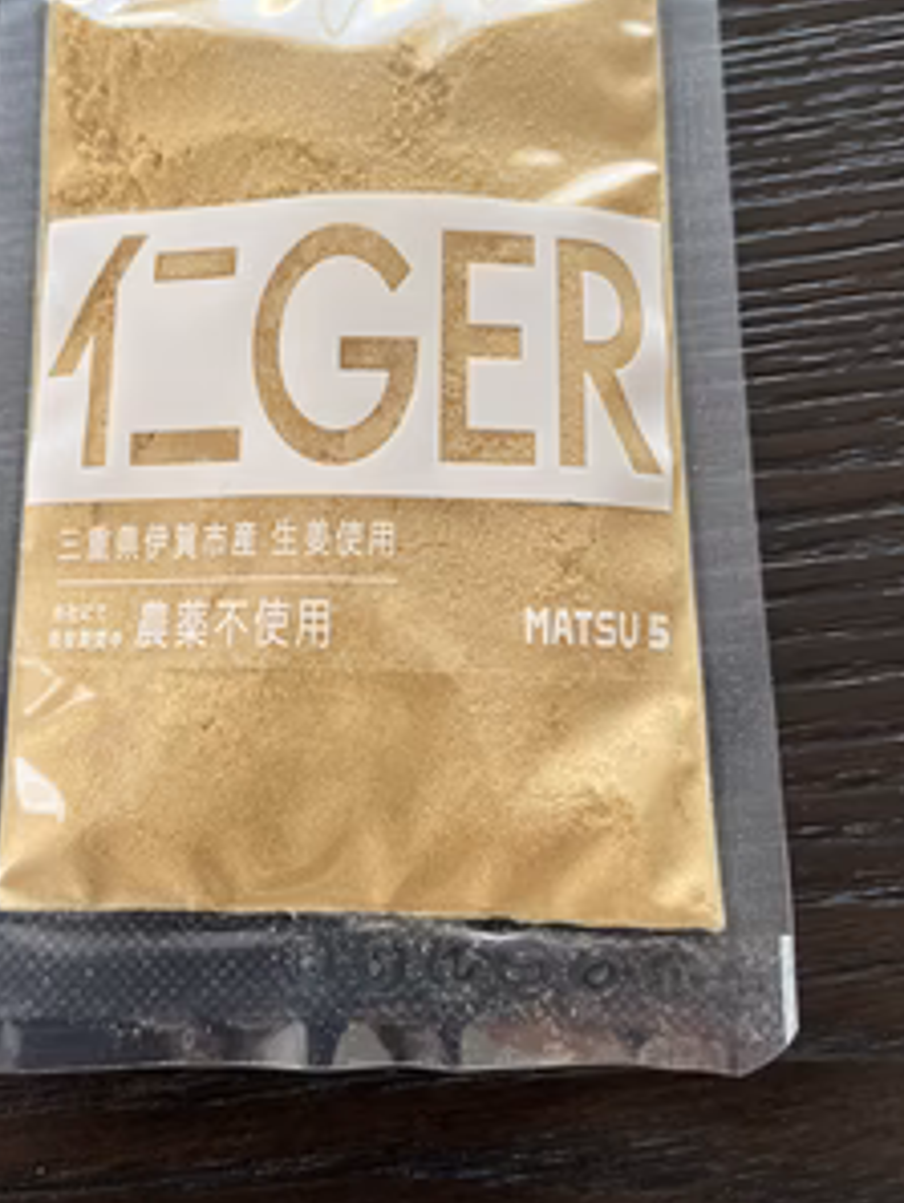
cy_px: 466
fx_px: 1218
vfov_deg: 52.2
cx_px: 341
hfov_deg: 40.5
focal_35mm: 35
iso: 125
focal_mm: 5.1
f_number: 1.6
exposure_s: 1/113
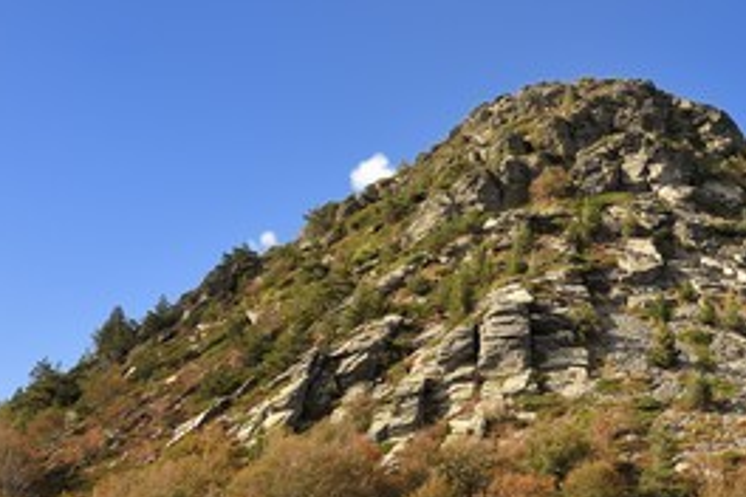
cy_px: 367
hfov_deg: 22.7
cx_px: 531
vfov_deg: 15.3
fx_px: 1844
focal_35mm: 89
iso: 200
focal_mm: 56
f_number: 10
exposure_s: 1/250
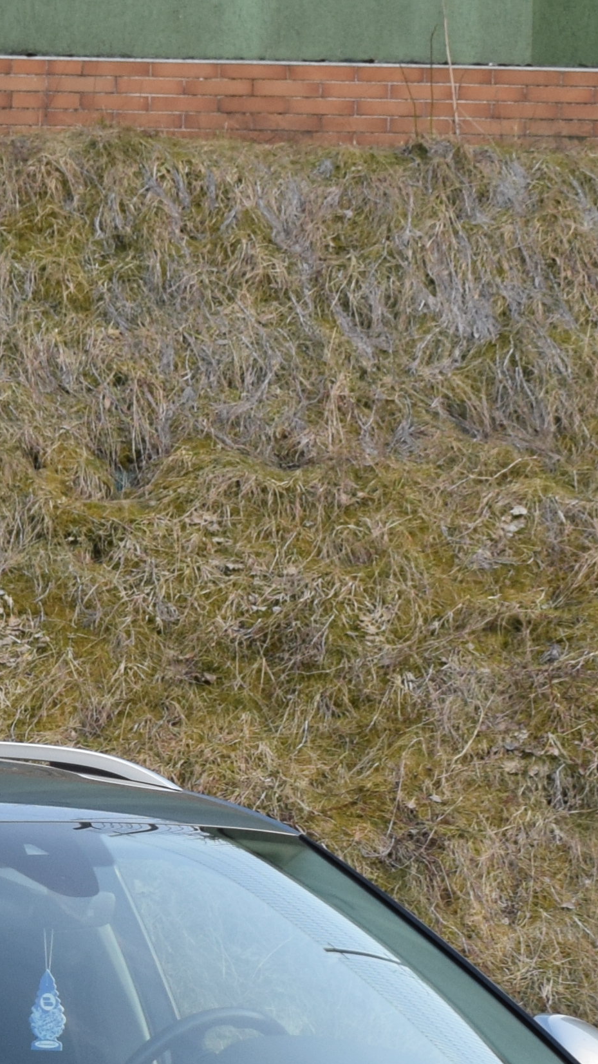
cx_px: -28
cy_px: 1246
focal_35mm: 194
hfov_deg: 6.2
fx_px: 5470
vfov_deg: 10.9
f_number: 6.3
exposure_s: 1/160
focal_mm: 34
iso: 400
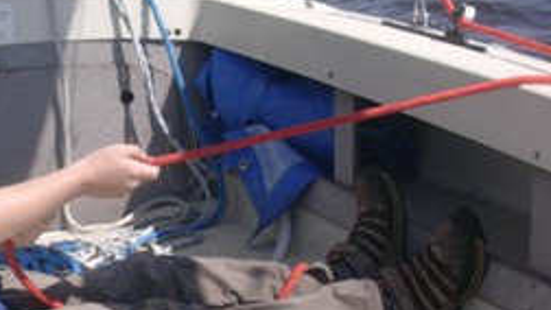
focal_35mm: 87
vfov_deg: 13.9
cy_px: 166
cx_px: 63
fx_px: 1272
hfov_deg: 23.8
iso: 70
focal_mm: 6.7
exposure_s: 1/313
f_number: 5.8
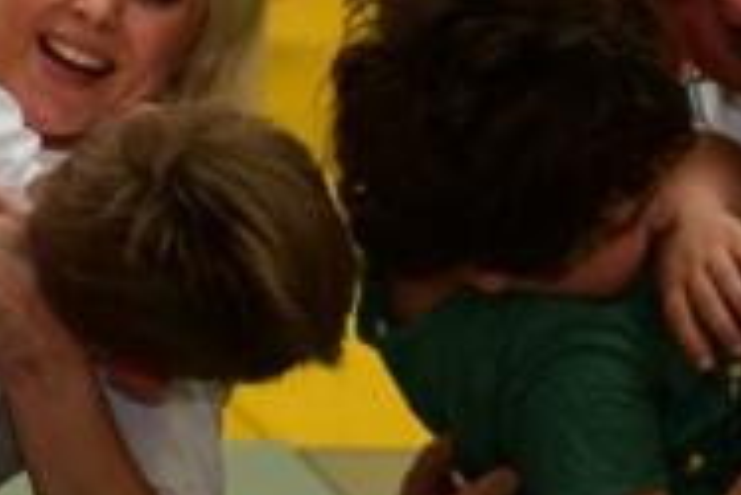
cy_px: 24
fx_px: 4120
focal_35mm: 200
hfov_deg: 10.3
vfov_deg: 6.9
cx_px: 281
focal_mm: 50
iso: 320
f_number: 2.5
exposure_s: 1/200
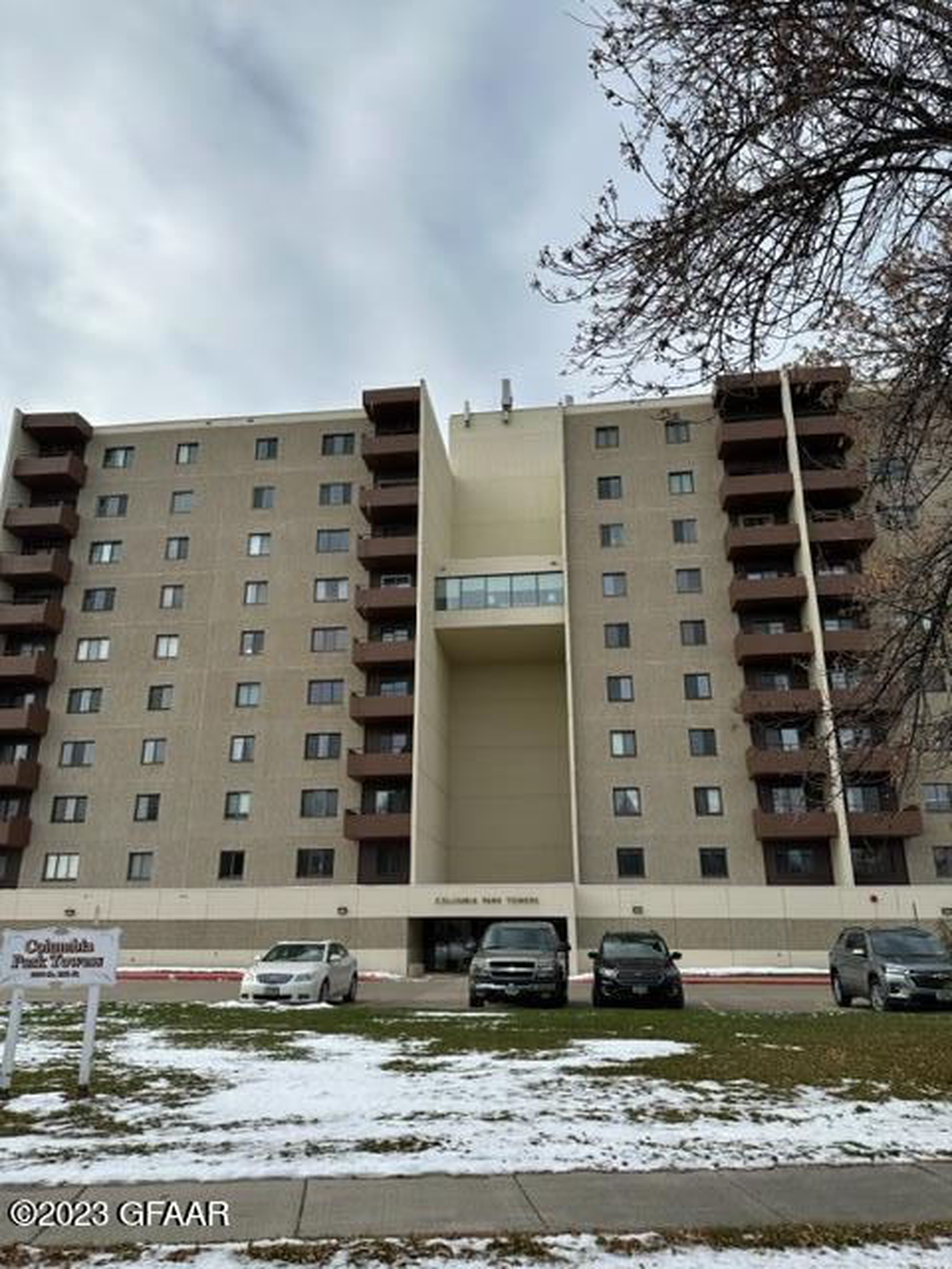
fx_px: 880
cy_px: 634
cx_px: 476
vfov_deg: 71.6
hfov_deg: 56.8
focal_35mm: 24
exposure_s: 1/6623
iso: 80
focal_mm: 6.86
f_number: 1.78
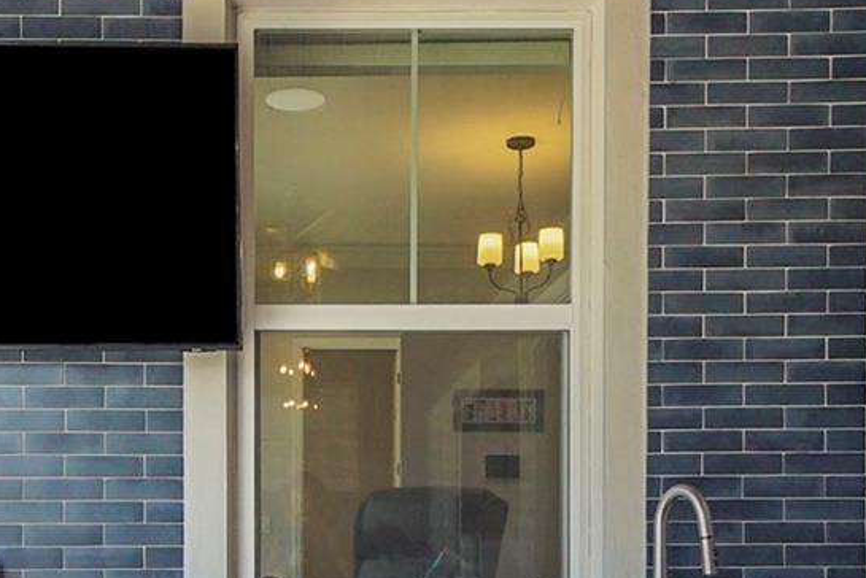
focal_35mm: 44
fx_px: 1059
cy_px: 571
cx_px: 348
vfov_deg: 28.7
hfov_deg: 44.3
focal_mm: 10
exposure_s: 1/250
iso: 500
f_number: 4.5
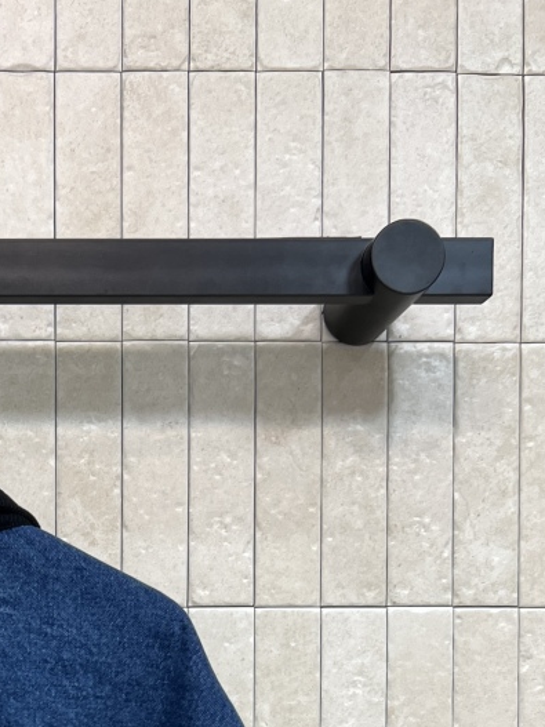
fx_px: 1491
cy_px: 935
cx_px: -86
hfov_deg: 19.6
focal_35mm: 71
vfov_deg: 24.1
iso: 40
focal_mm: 5.7
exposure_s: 1/100
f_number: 1.5
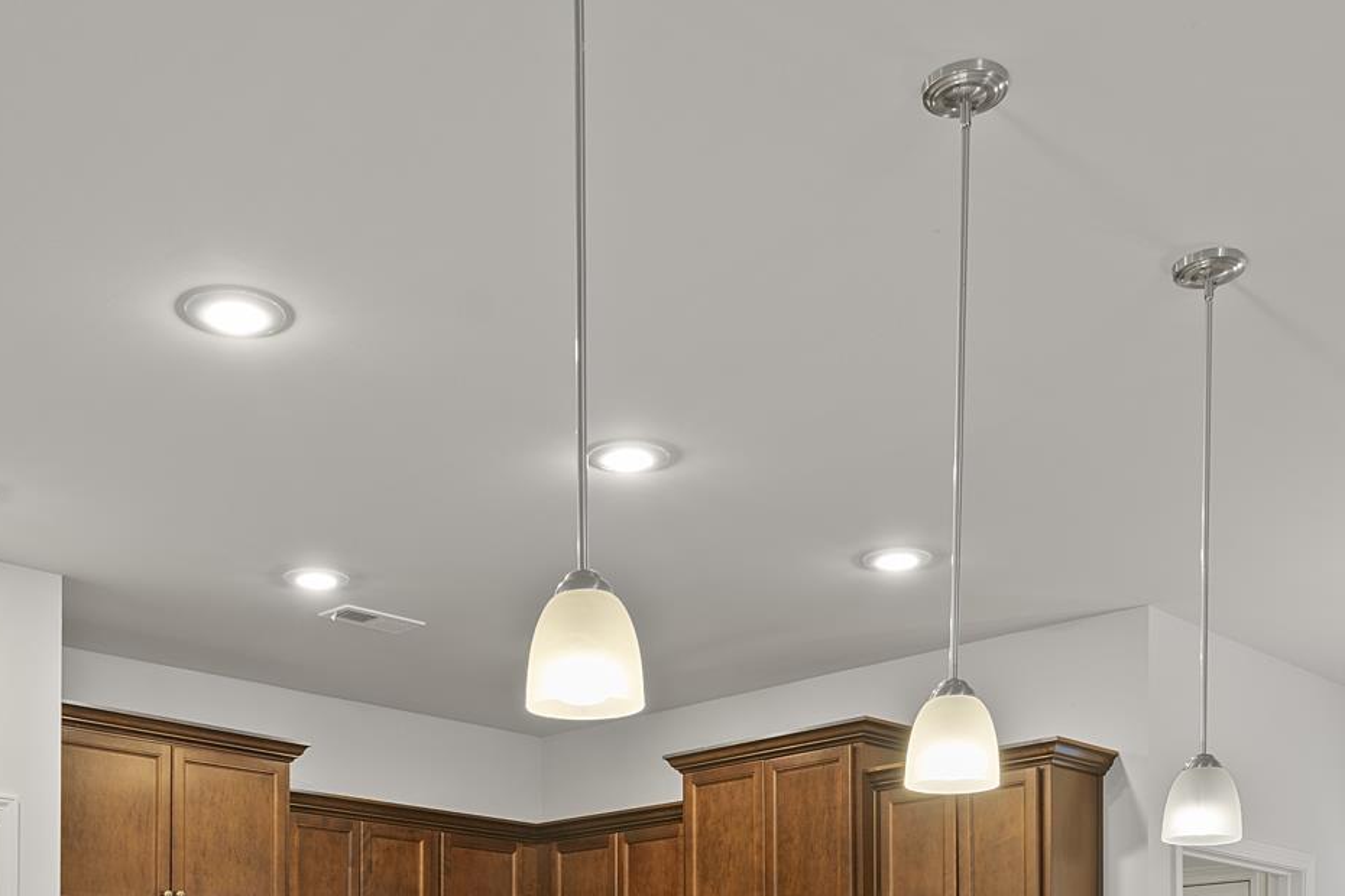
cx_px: 538
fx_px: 1606
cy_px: 1083
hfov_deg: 45.2
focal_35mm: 43
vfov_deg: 27.4
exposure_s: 1
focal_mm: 16
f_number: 8
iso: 250
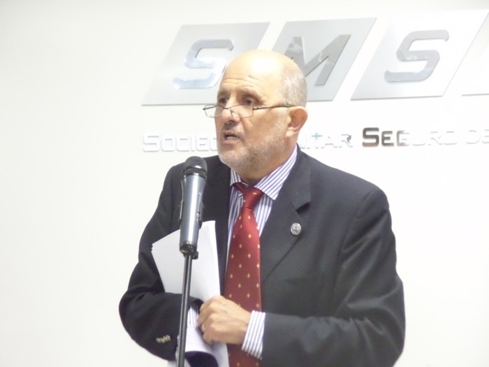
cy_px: 184
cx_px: 244
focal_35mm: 141
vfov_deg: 10.5
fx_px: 1992
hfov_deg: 14.0
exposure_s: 1/90
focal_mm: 25.2
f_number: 4.2
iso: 3200
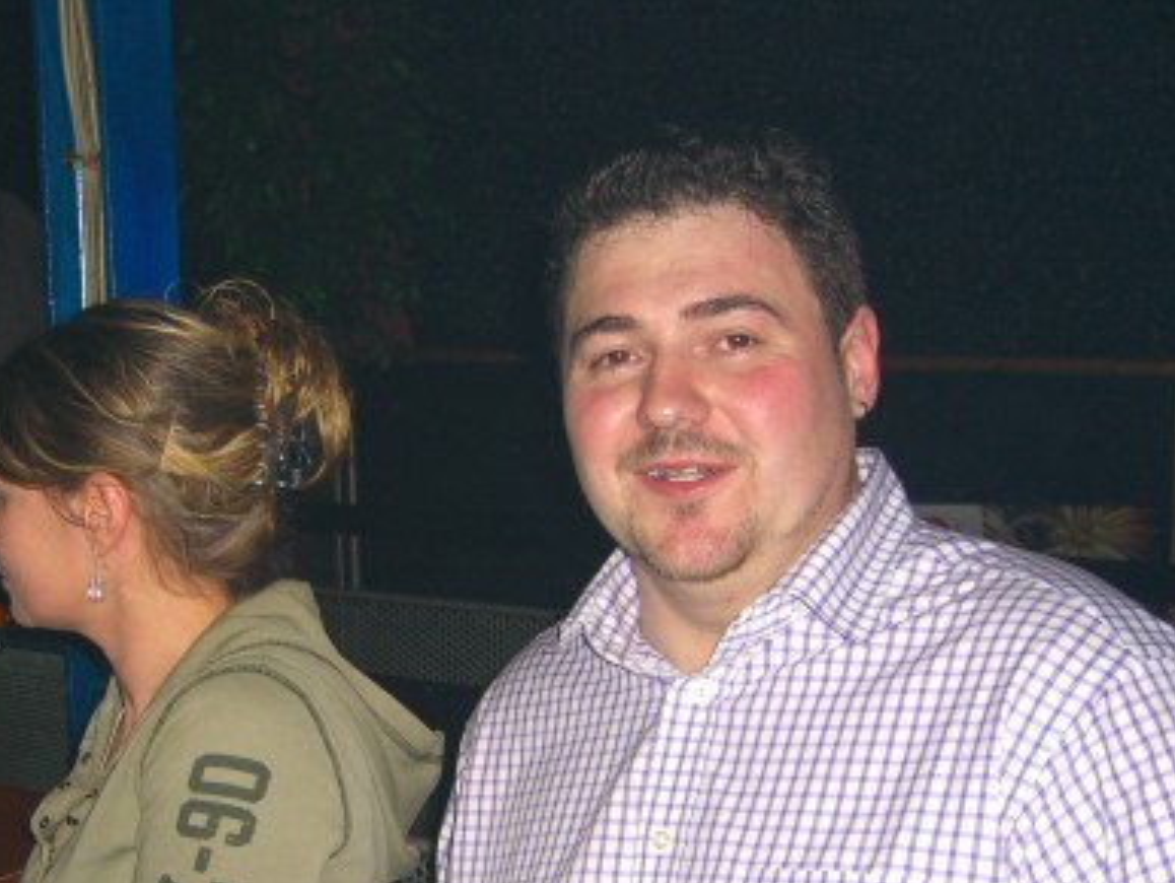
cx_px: 338
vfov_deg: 24.5
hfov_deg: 32.2
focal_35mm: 59
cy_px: 679
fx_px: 2004
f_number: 2.8
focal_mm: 7.9
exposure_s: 1/60
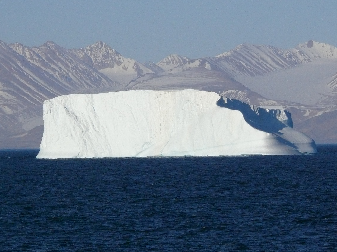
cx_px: 168
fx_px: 3904
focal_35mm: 401
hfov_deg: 4.9
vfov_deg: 3.7
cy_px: 126
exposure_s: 1/1600
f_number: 11
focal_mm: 75.9
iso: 400
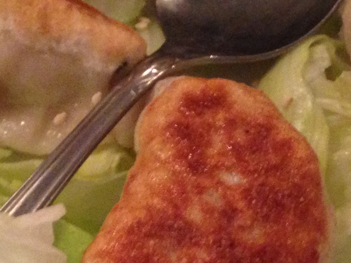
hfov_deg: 16.8
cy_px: 192
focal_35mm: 117
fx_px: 1186
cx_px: 144
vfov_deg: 12.6
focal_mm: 4.12
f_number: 2.4
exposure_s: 1/17
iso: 400
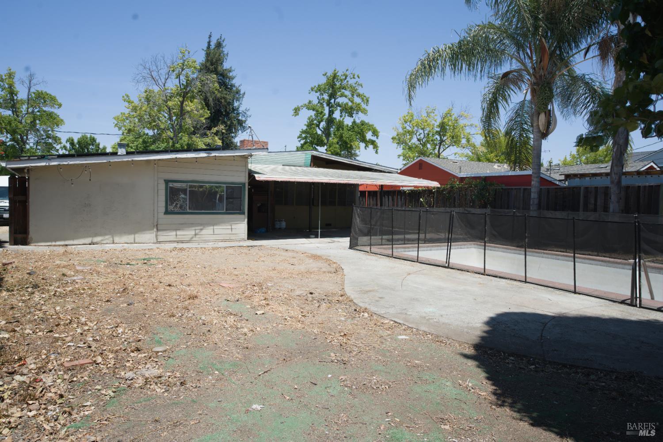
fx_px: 442
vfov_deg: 53.1
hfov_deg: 73.7
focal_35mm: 24
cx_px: 332
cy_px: 221
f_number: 8
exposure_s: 1/160
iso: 100
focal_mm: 24
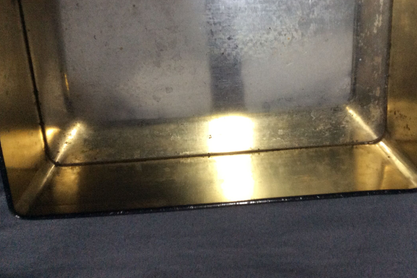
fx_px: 475
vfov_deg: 32.4
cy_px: 94
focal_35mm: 41
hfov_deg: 47.4
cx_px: 227
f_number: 2.4
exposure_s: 1/25
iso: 200
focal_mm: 3.3
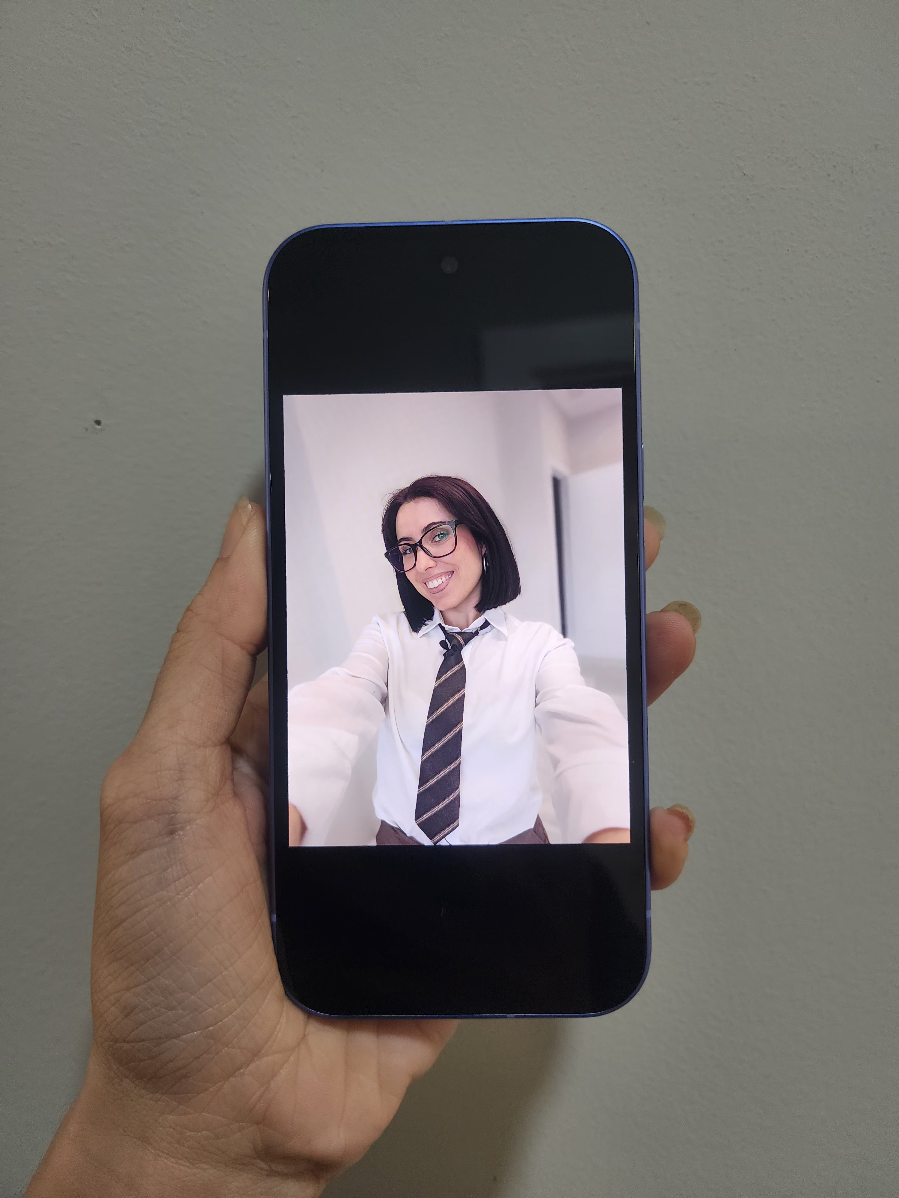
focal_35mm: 23
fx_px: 796
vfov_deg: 73.9
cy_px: 599
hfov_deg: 58.9
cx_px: 450
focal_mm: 6.4
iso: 125
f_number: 1.8
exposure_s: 1/100
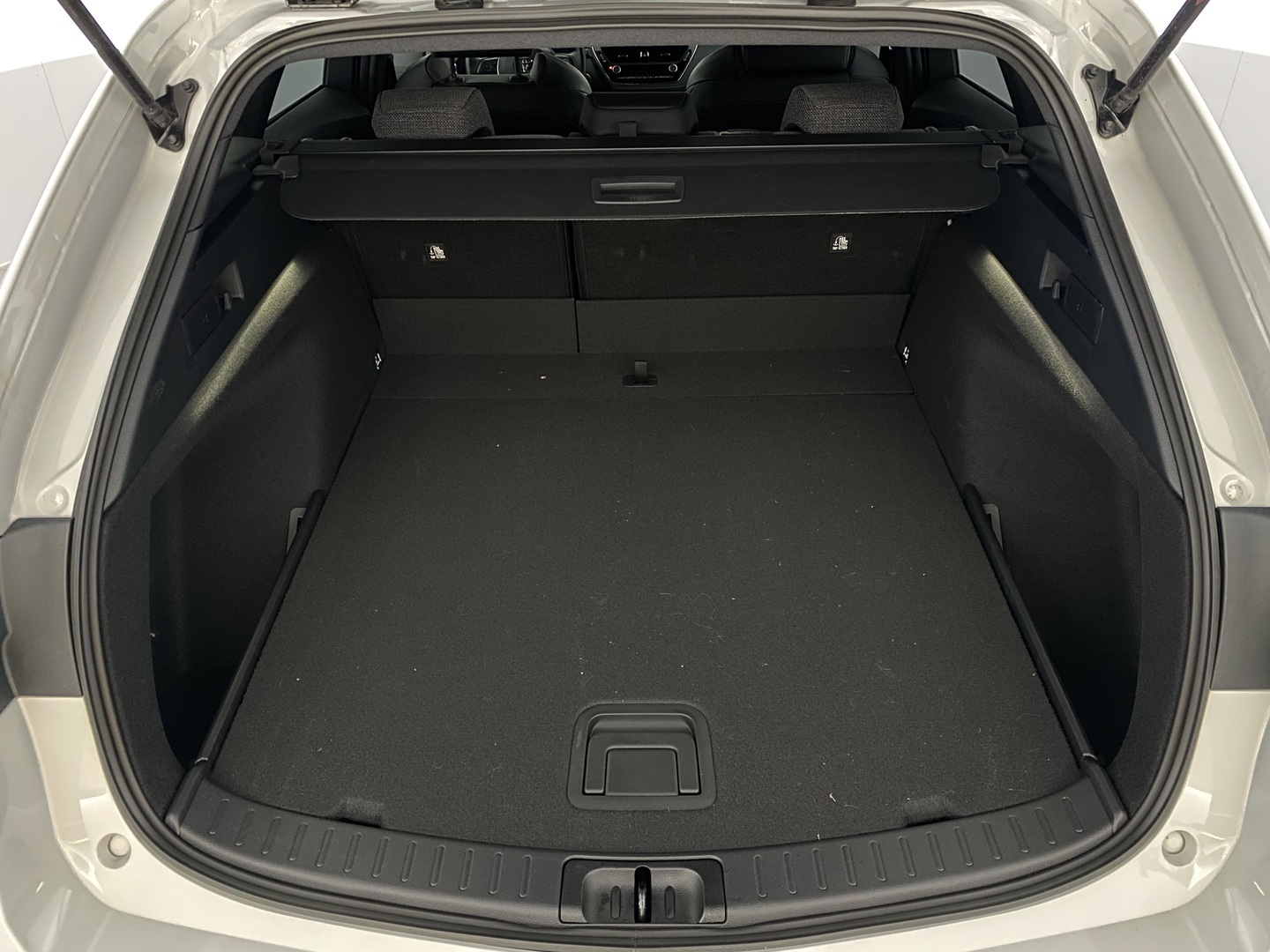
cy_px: 476
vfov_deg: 53.1
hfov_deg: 67.3
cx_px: 635
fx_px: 954
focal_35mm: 26
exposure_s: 1/33
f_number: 1.8
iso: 1600
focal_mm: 4.25
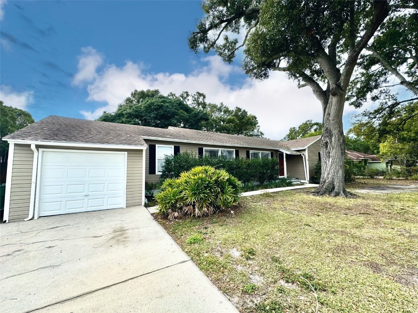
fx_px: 169
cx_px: 209
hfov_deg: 102.1
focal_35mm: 14
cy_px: 156
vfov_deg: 85.7
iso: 40
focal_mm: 2.22
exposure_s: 1/700
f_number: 2.2
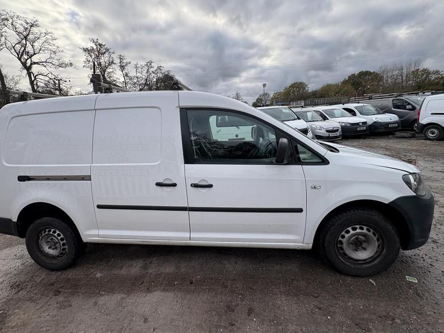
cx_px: 209
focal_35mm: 16
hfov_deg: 94.4
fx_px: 205
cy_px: 145
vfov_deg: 77.7
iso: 40
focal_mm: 2.22
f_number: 2.2
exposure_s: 1/467
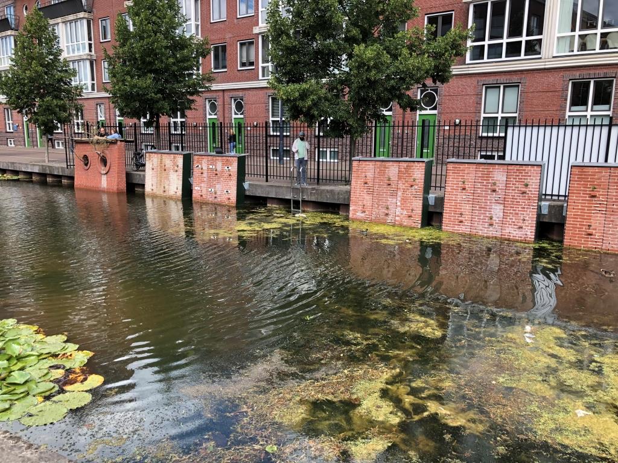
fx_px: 500
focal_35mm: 28
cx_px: 309
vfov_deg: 49.7
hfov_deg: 63.4
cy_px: 232
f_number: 1.8
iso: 20
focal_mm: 3.99
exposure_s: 1/400
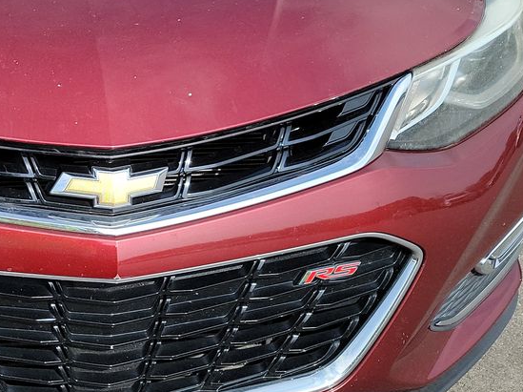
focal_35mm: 70
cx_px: -7
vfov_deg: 20.7
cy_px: 73
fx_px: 1057
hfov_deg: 26.3
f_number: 1.8
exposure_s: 1/750
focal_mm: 6.7
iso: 50
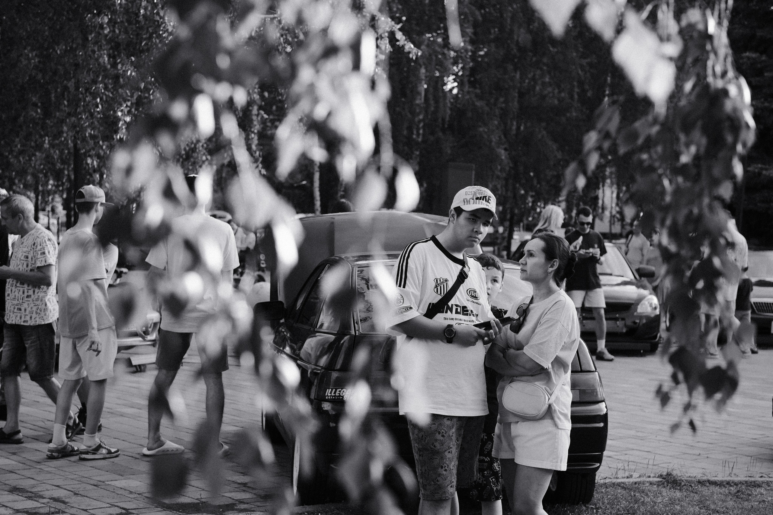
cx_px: 386
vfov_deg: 18.2
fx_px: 1610
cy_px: 258
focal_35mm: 75
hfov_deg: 27.0
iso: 500
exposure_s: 1/640
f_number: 3.2
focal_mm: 50
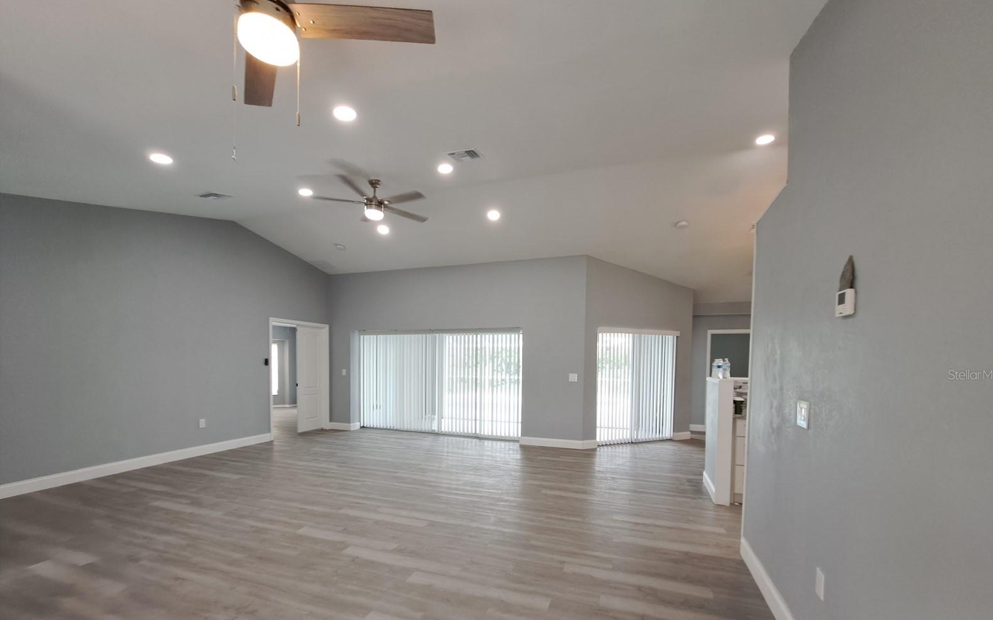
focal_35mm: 14
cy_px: 374
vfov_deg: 77.7
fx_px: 379
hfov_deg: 105.3
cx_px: 503
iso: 100
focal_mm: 1.74
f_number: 2.2
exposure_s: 1/40
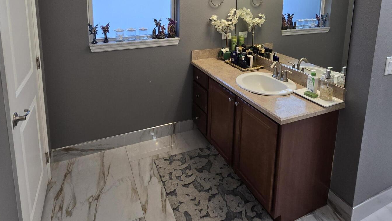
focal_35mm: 21
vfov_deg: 48.9
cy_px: 29
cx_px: 191
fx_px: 218
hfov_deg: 83.8
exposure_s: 1/60
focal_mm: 2.2
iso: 64
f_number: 2.2
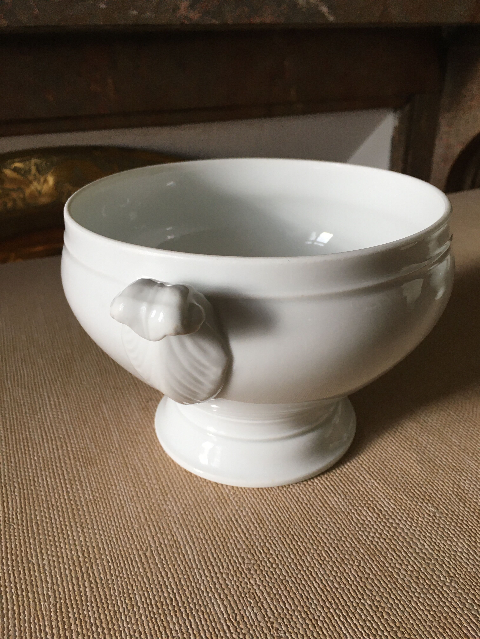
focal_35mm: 29
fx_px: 536
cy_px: 320
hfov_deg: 48.2
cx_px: 240
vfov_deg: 61.7
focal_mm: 4.15
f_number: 2.2
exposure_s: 1/33
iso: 40
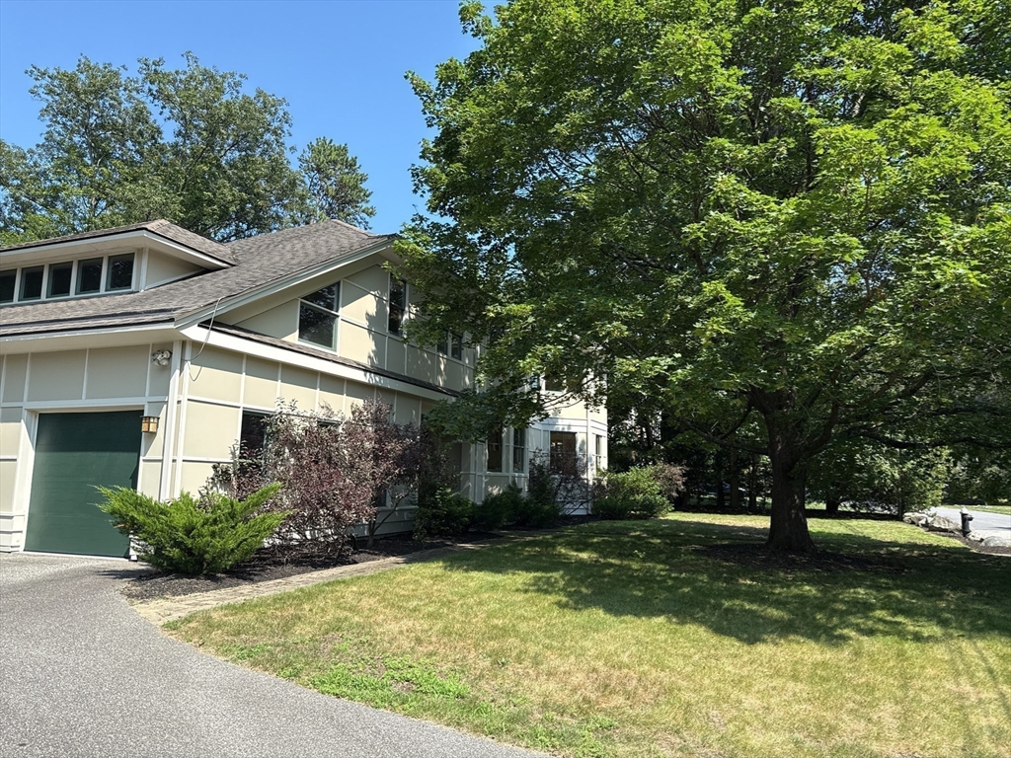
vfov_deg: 56.8
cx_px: 506
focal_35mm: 24
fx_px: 701
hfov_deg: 71.6
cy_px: 379
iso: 80
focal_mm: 6.76
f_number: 1.78
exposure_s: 1/1689
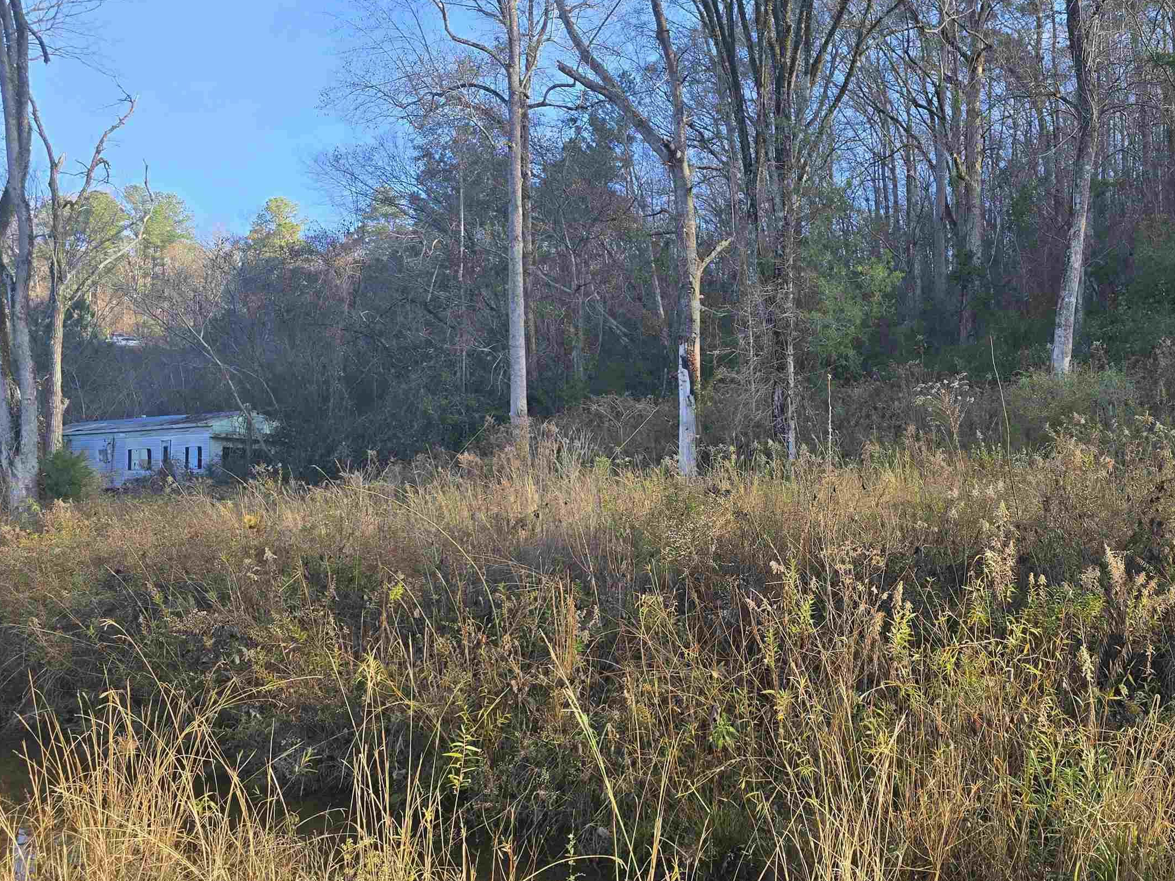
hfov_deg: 54.8
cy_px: 485
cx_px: 730
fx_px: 1120
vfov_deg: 42.9
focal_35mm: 33
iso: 12
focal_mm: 6.3
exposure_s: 1/180
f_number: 1.7
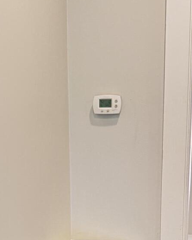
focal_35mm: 84
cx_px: 85
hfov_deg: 18.3
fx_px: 597
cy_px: 314
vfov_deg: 20.7
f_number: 1.78
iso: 320
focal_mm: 6.76
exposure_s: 1/60
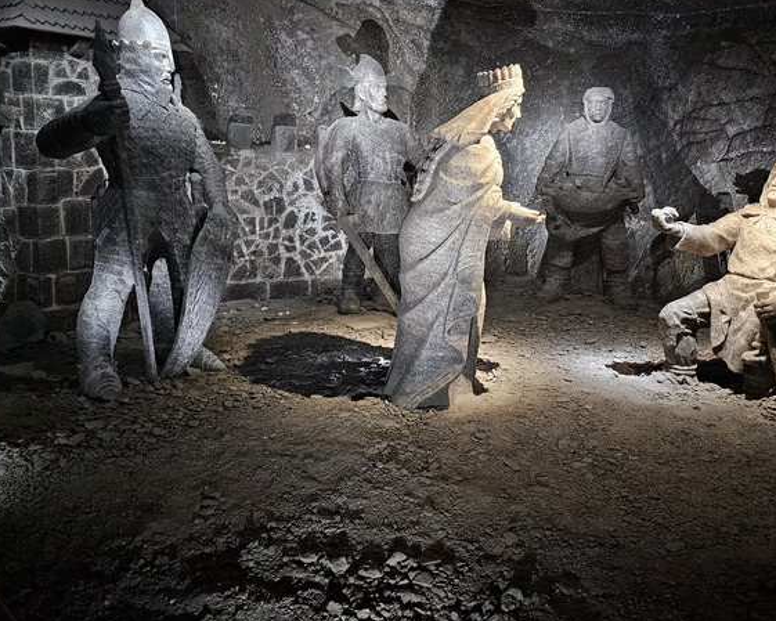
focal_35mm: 32
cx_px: 448
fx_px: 735
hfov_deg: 55.4
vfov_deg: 45.7
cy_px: 267
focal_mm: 6.3
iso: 800
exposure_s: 1/24
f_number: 1.7
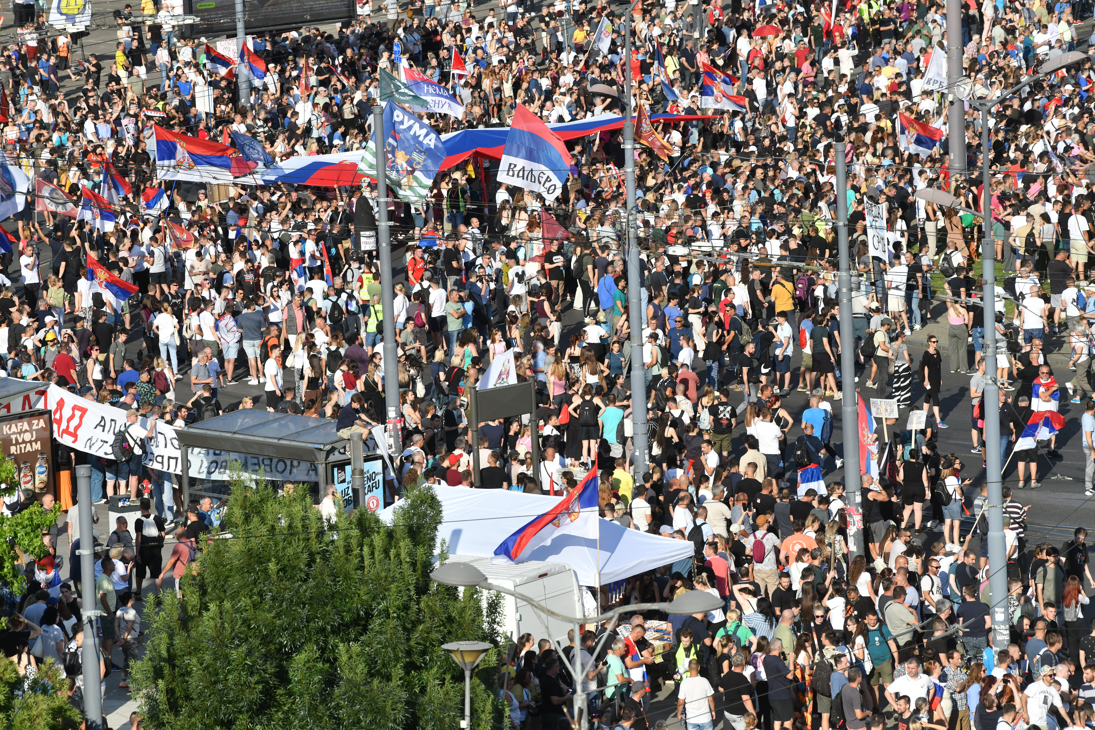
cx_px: 548
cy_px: 365
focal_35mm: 200
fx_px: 6083
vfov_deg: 6.9
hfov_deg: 10.3
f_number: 5.6
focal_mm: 200
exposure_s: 1/6400
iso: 800
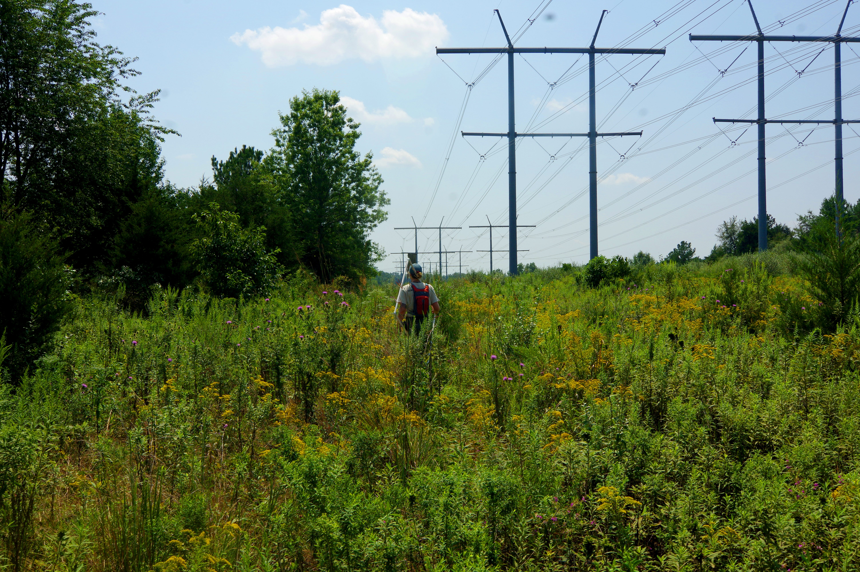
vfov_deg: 36.8
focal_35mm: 36
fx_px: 859
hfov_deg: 53.2
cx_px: 430
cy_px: 286
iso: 100
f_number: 14
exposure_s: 1/160
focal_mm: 24
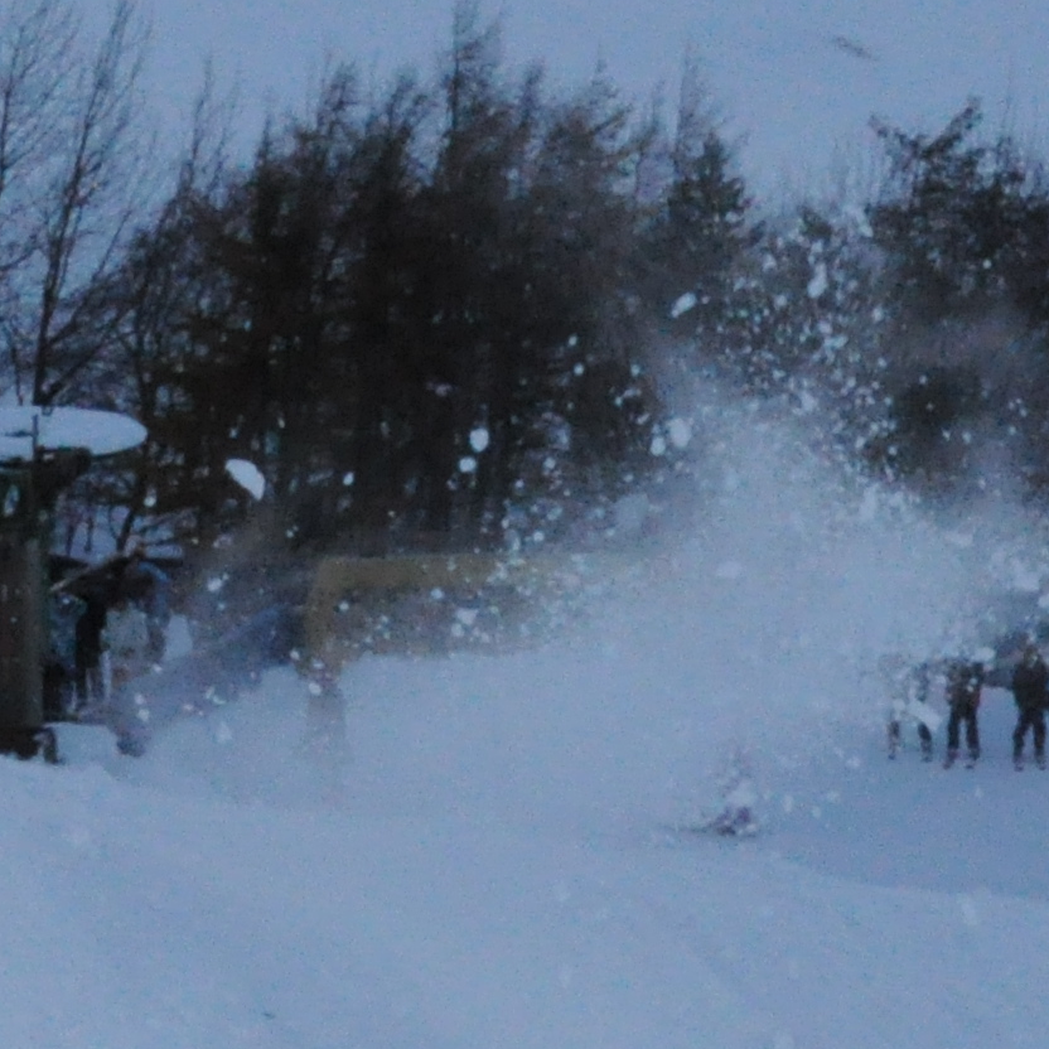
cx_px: 303
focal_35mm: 223
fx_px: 7646
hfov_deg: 7.8
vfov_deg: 7.8
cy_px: -329
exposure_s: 1/200
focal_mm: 34
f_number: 32
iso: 2000
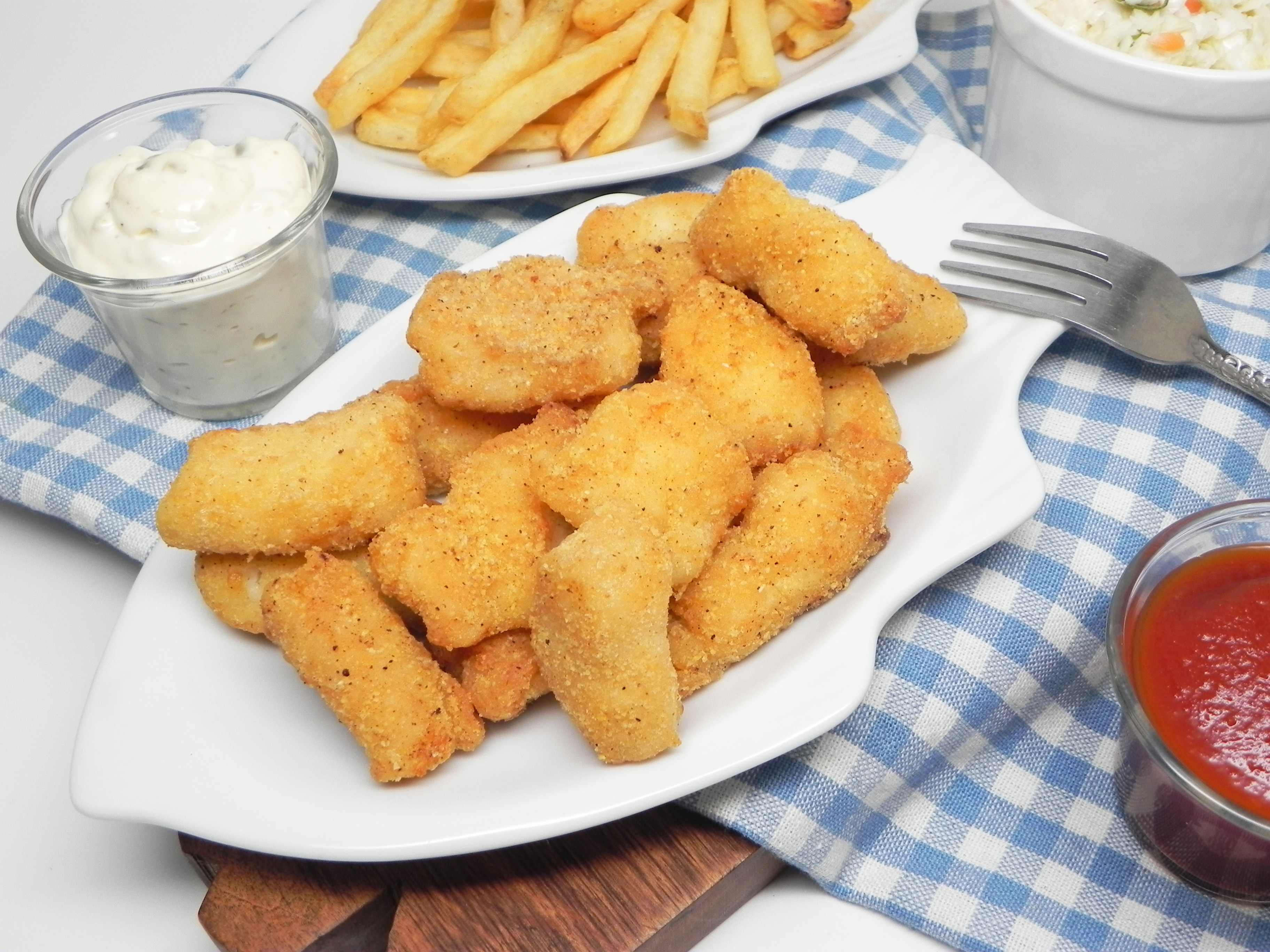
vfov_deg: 38.7
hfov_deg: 50.1
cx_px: 635
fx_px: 1357
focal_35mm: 37
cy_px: 476
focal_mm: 6.6
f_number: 3.2
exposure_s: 1/48
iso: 160
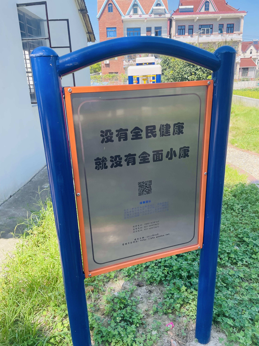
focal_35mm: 26
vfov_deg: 67.3
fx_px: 259
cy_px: 173
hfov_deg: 53.1
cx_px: 130
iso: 32
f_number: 1.6
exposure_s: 1/955
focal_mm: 4.2
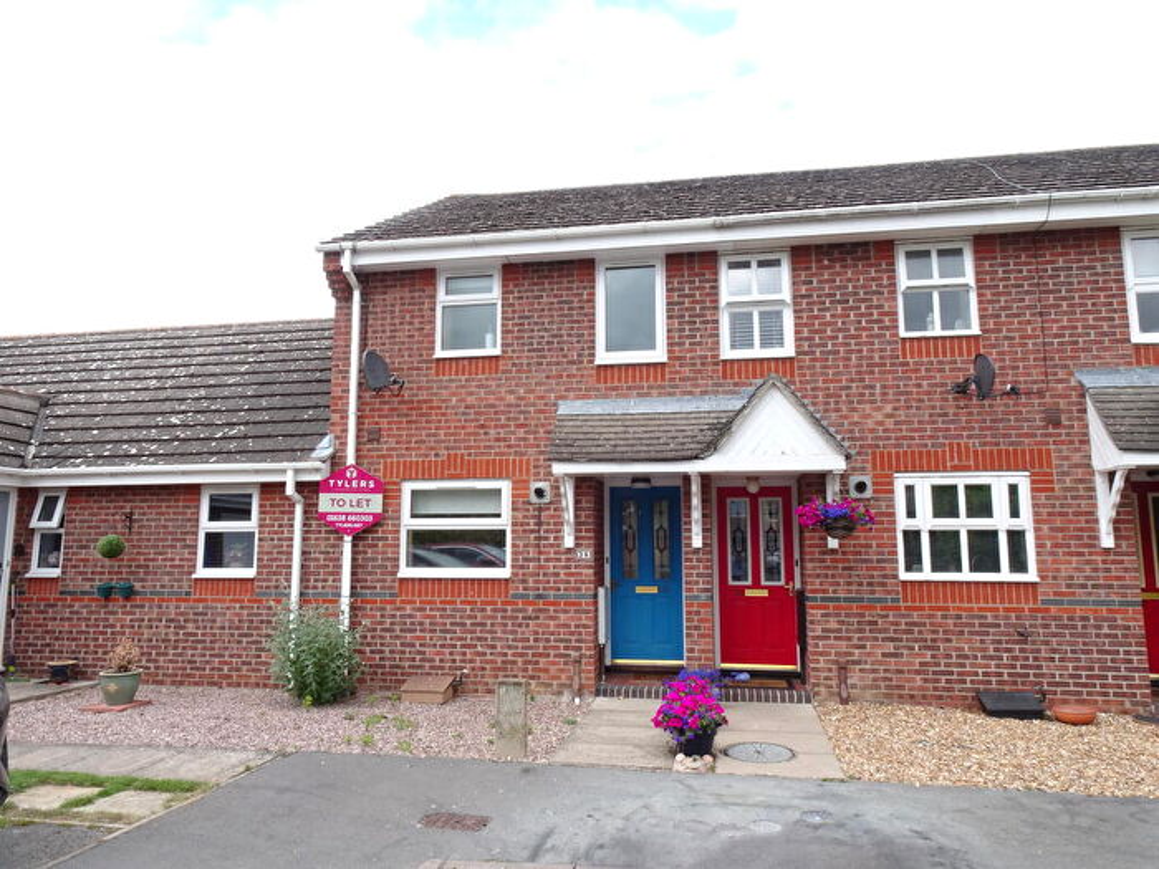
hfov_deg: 71.6
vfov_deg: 56.8
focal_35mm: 24
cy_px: 434
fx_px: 804
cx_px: 580
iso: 80
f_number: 8
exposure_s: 1/40
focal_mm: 4.1
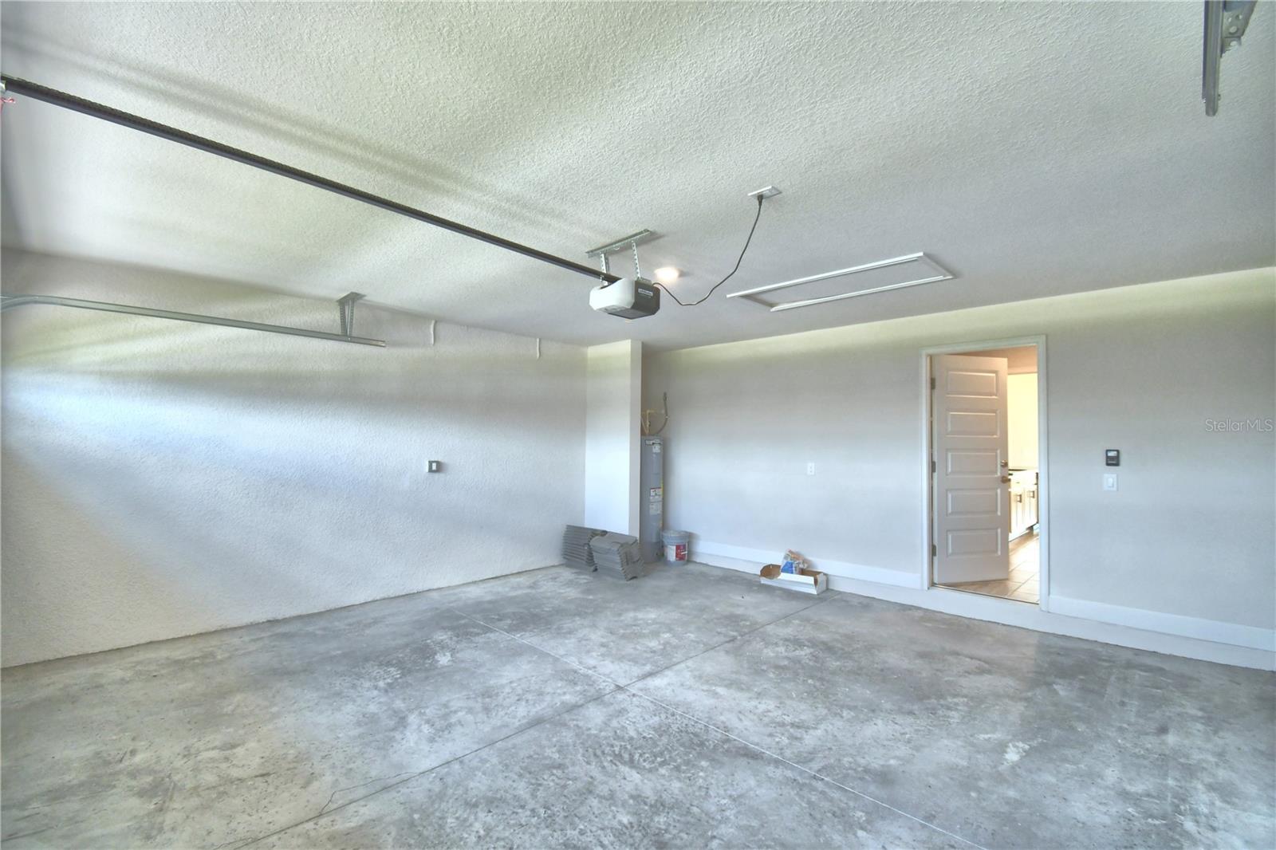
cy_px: 425
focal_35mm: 15
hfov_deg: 100.4
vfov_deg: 77.3
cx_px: 638
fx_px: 532
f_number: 4.5
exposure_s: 1/60
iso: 400
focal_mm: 10
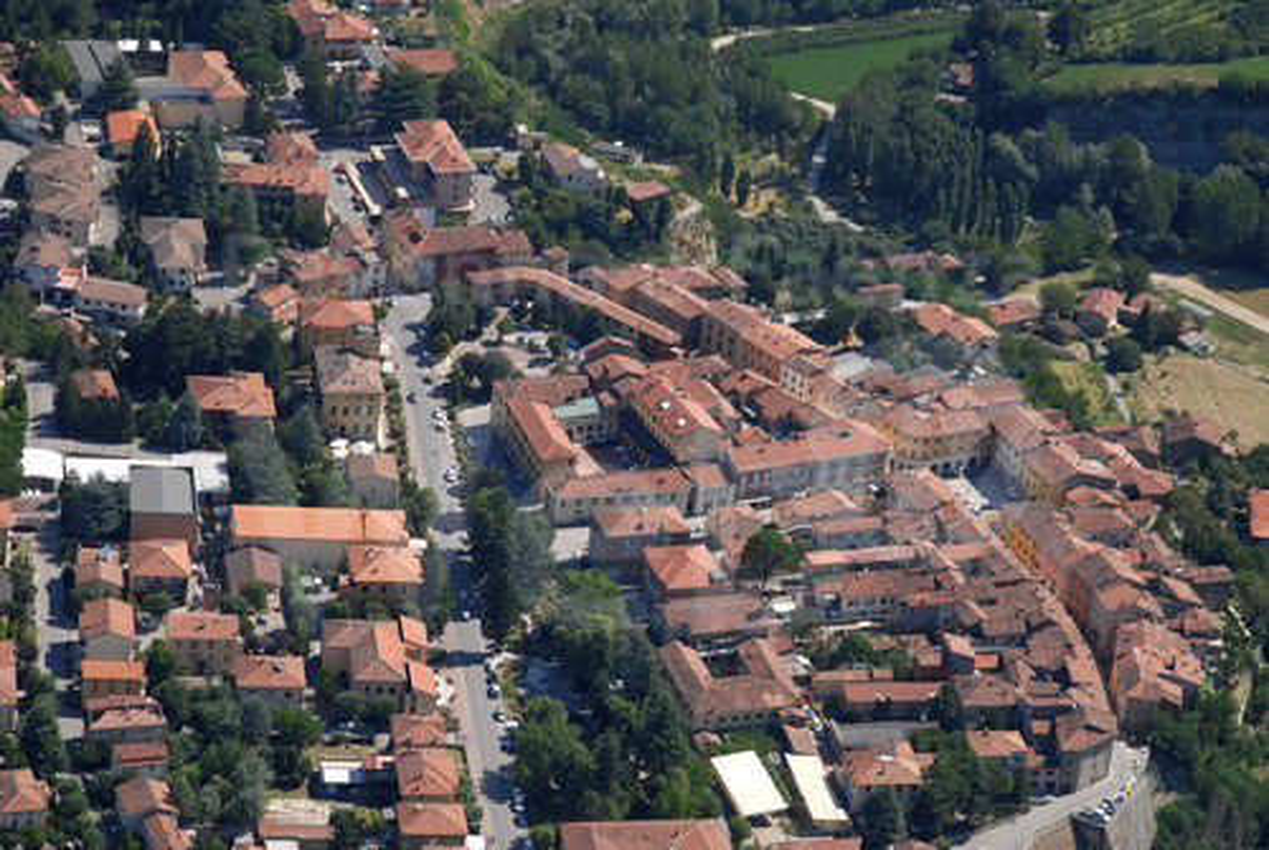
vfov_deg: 8.7
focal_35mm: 158
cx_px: 634
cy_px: 425
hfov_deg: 13.0
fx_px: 5560
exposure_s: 1/1000
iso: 200
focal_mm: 105
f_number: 4.5
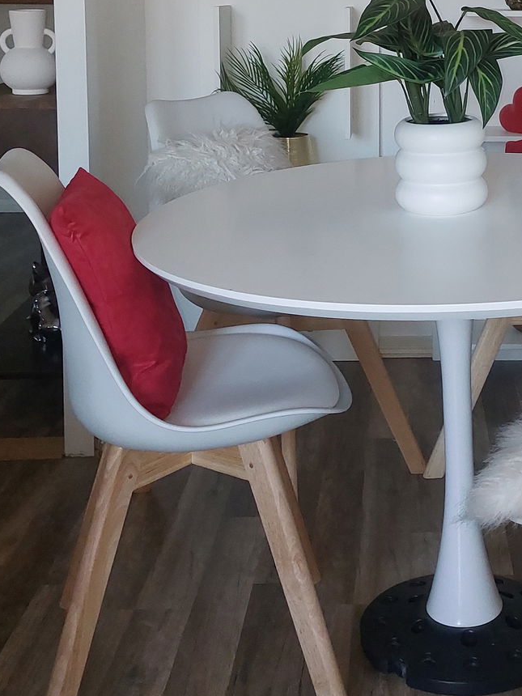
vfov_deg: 30.2
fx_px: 1247
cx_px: 443
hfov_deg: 23.2
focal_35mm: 62
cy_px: 103
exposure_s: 1/100
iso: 320
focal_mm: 5.23
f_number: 1.8
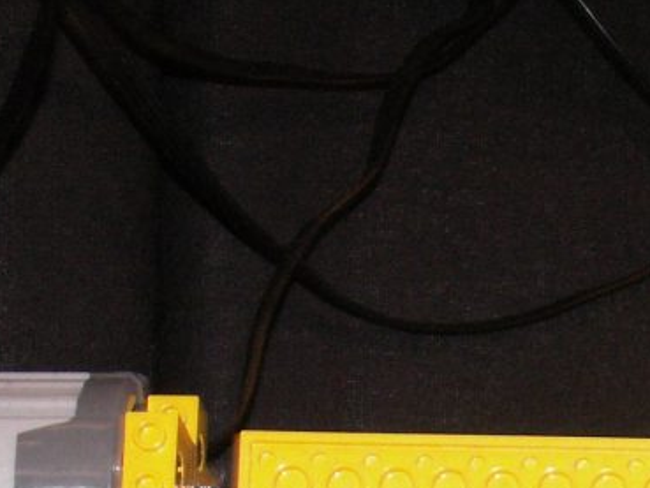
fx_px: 3193
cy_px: 895
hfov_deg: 11.4
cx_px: 760
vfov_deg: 8.4
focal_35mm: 170
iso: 160
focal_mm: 7.67
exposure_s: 1/50
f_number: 3.2
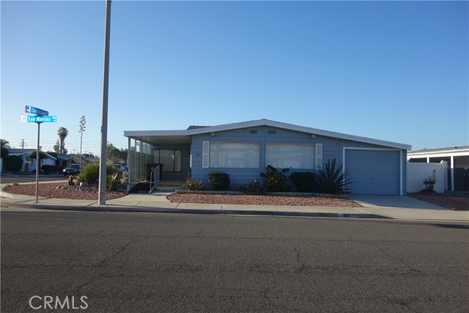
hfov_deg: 65.5
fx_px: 365
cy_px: 156
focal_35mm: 28
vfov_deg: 46.4
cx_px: 234
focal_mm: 10.4
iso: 125
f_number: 5.6
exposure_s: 1/320
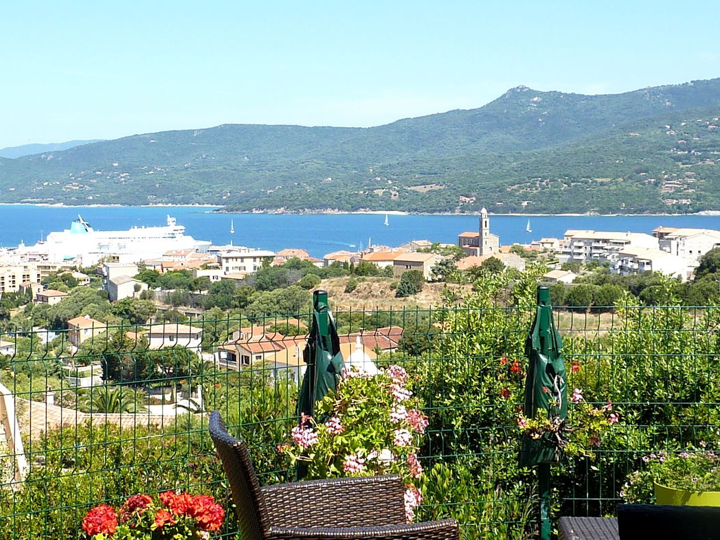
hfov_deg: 33.2
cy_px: 259
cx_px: 361
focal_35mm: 58
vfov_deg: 25.2
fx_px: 1206
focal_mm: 4.4
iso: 80
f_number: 4
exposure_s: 1/320
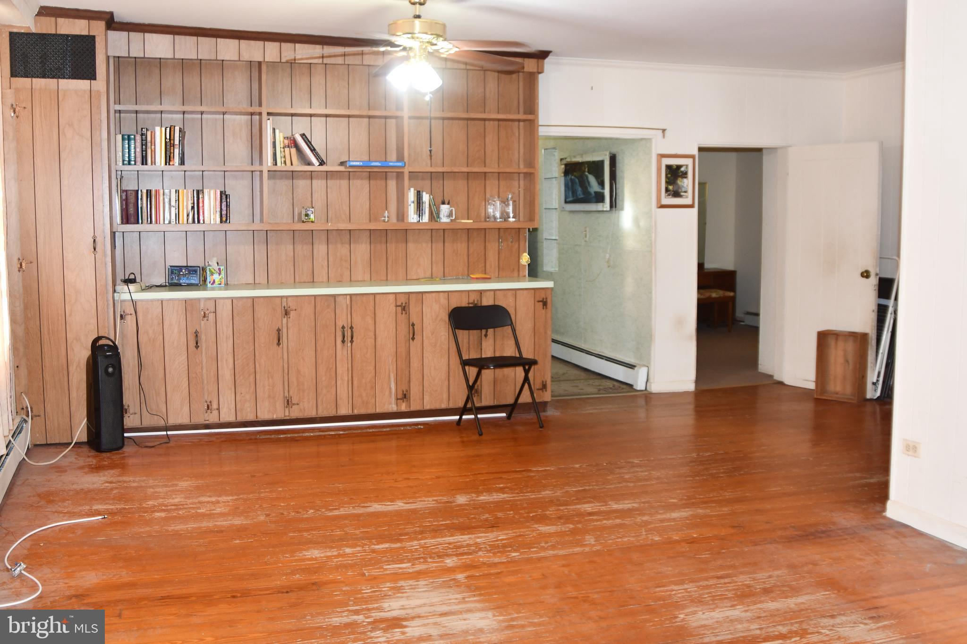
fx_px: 967
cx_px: 484
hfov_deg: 53.1
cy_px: 322
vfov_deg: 36.9
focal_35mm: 36
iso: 1100
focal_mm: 24
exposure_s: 1/60
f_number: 3.5
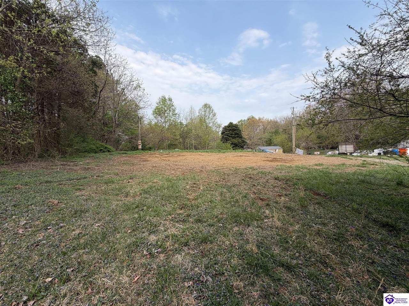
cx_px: 204
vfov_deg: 85.6
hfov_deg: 102.1
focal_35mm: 14
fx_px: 165
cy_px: 153
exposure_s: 1/770
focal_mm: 2.22
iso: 32
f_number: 2.2
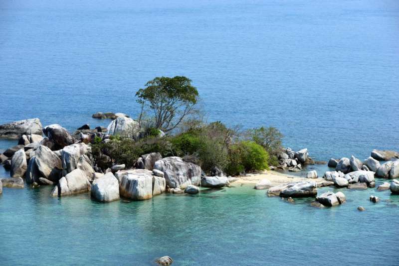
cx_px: 200
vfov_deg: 9.8
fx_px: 1552
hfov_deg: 14.6
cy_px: 133
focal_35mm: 140
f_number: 8
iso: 100
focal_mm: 140
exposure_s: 1/250
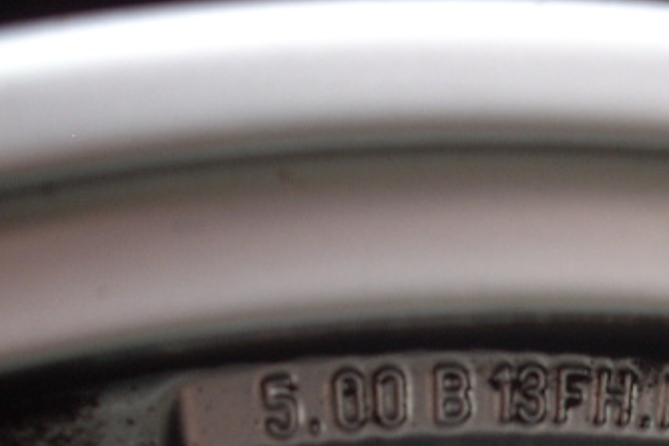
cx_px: 506
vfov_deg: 18.1
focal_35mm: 74
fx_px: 1375
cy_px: 418
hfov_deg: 27.0
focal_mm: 6.2
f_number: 2.8
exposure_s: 1/30
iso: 77
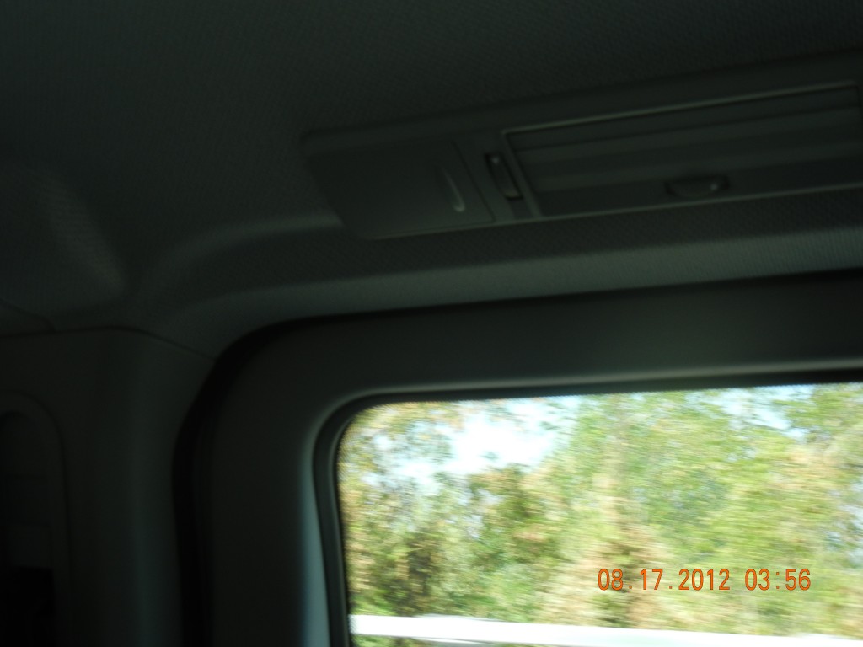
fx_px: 1296
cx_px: 432
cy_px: 324
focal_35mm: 52
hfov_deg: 36.8
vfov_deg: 28.0
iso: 160
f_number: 3.9
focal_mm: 9.3
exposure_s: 1/192
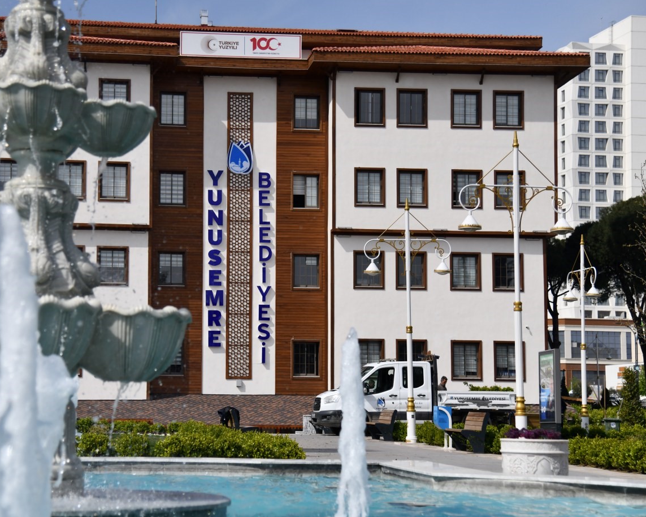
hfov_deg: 25.3
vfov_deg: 20.4
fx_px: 1434
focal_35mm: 75
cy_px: 265
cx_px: 247
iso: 220
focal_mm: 58
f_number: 4
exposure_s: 1/8000
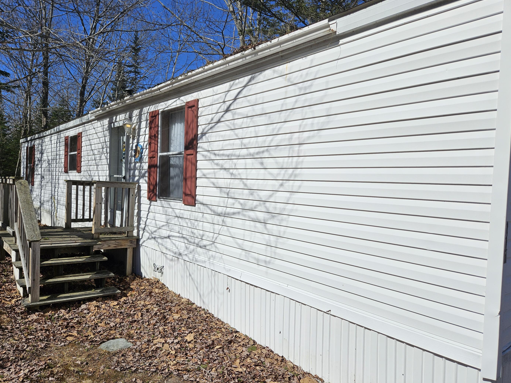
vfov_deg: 54.9
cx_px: 238
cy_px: 199
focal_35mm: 25
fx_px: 369
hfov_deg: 69.3
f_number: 1.8
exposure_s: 1/5826
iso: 25
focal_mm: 5.4
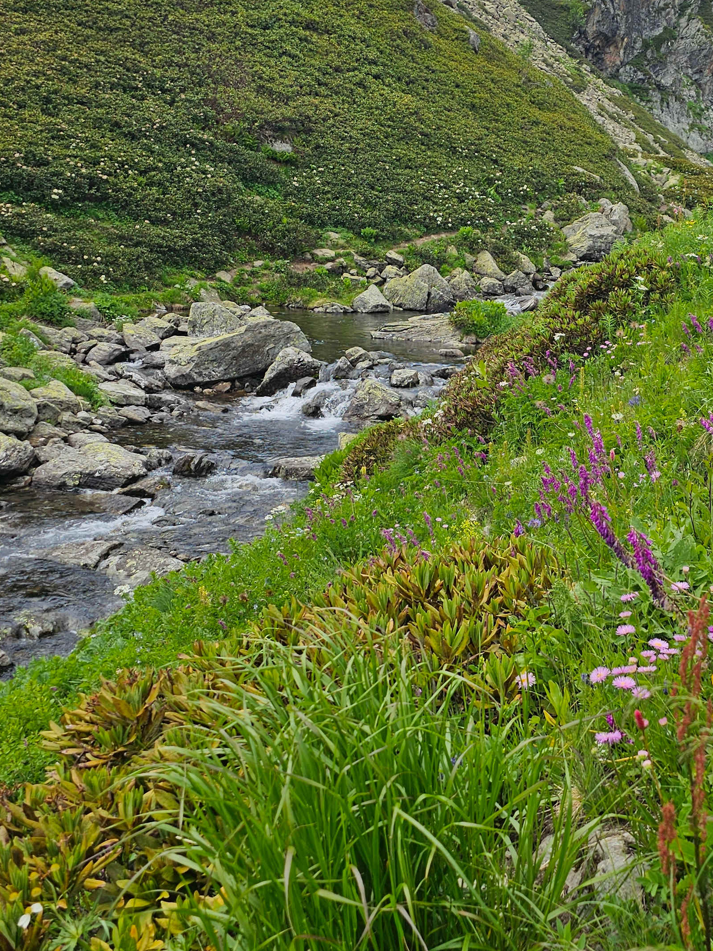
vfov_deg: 43.7
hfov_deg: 32.7
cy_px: 400
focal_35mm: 43
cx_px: 571
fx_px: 1181
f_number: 1.7
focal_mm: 6.3
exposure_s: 1/427
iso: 10
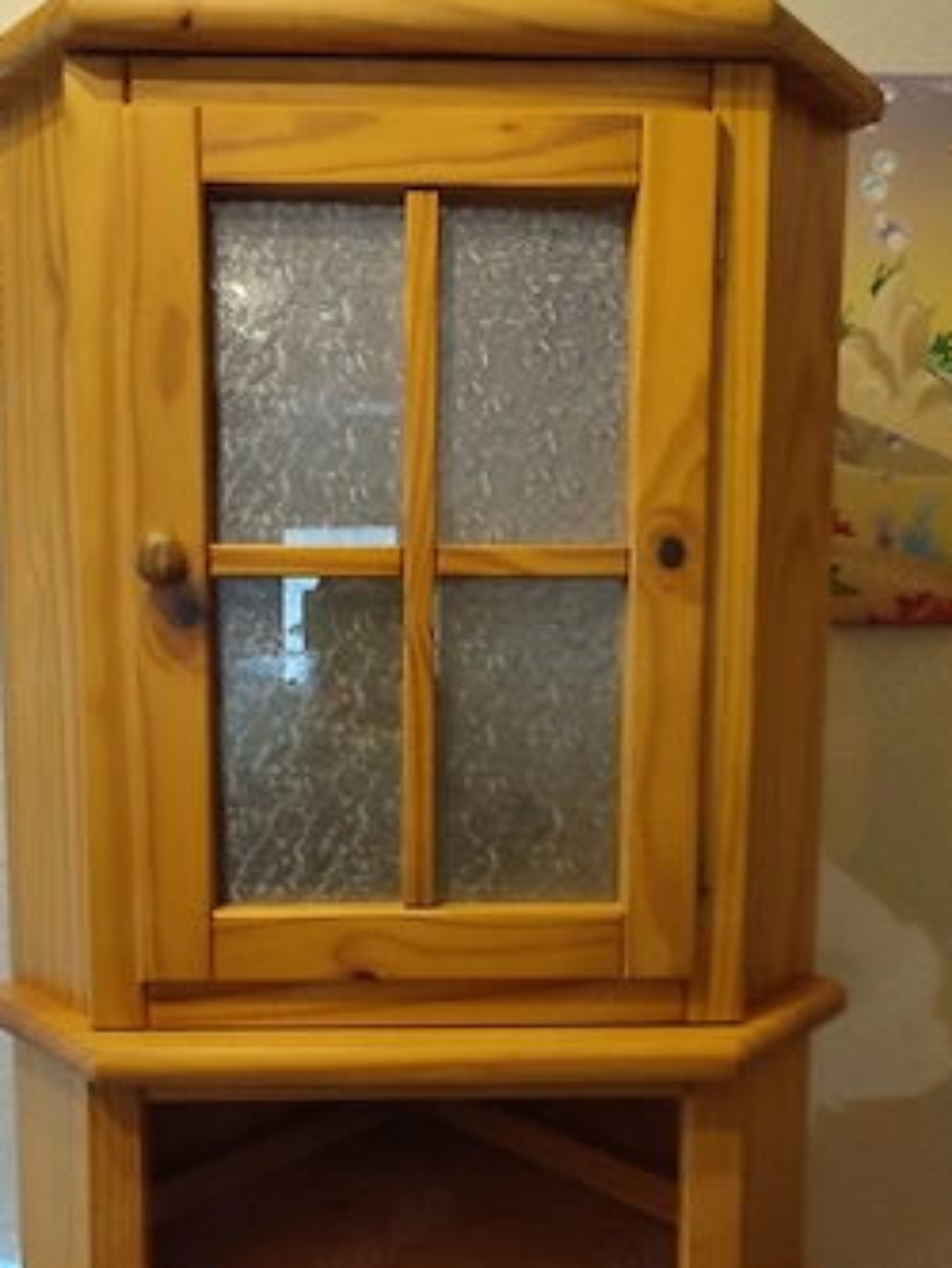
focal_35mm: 30
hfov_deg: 46.7
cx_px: 423
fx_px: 1099
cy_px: 716
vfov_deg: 59.7
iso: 540
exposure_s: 1/17
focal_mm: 6.04
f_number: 1.9
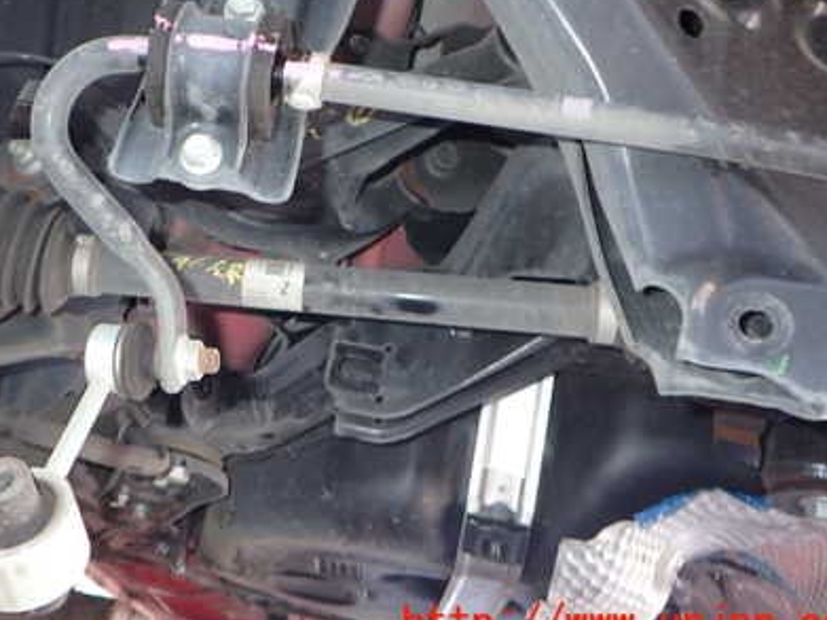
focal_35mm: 46
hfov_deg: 40.5
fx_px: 1099
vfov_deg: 31.1
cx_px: 245
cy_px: 176
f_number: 2.3
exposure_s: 1/30
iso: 200
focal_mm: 5.4
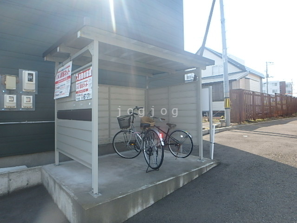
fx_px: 180
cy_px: 112
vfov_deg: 63.4
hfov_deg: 79.0
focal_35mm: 21
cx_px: 148
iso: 125
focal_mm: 3.7
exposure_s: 1/400
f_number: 3.5
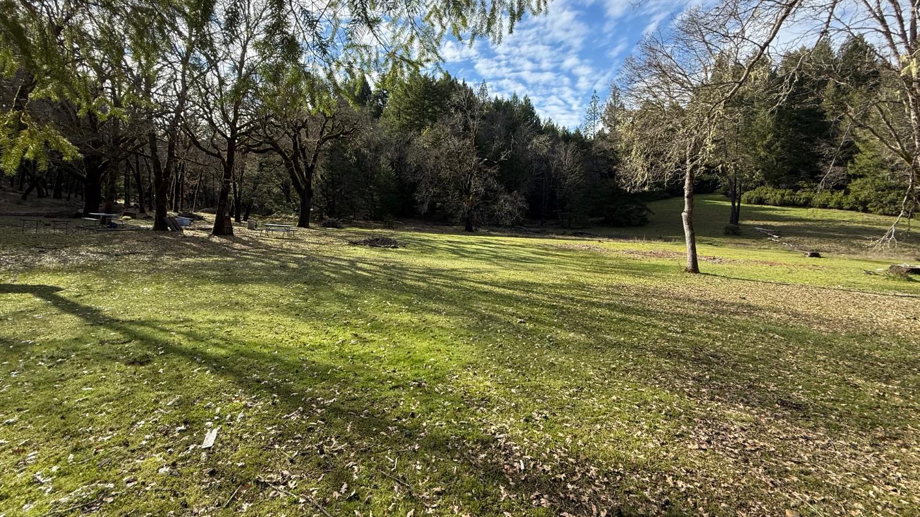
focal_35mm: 16
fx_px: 390
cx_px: 441
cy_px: 216
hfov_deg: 99.3
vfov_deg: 66.6
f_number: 2.2
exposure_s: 1/914
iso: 64
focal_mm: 2.22
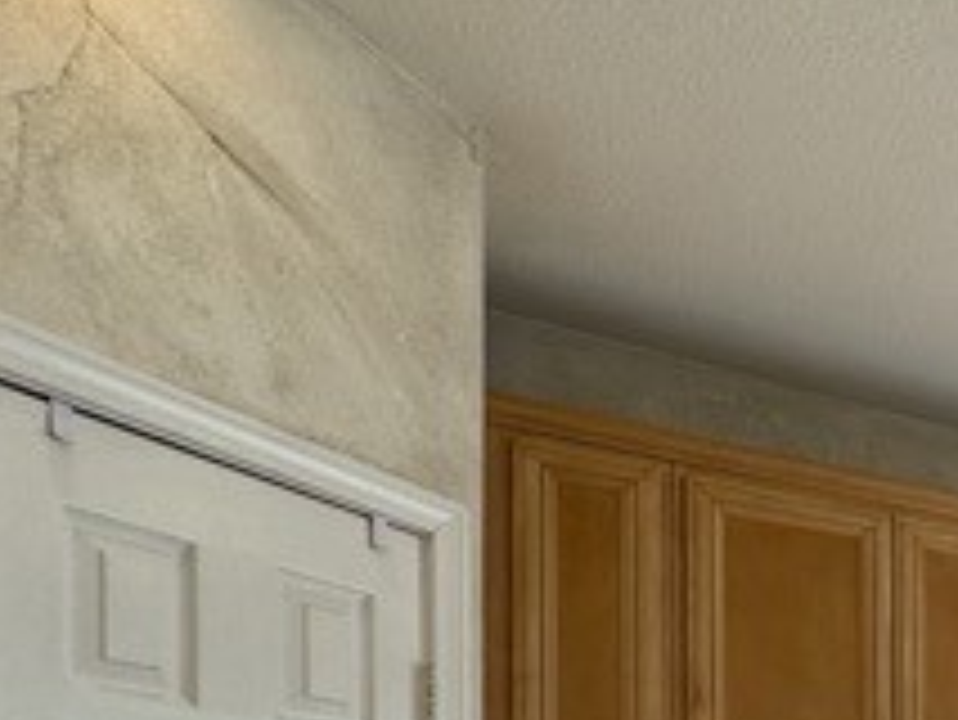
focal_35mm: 42
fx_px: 1163
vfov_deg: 29.0
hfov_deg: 32.1
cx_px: 1286
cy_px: 896
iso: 100
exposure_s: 1/120
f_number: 2.2
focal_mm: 2.22
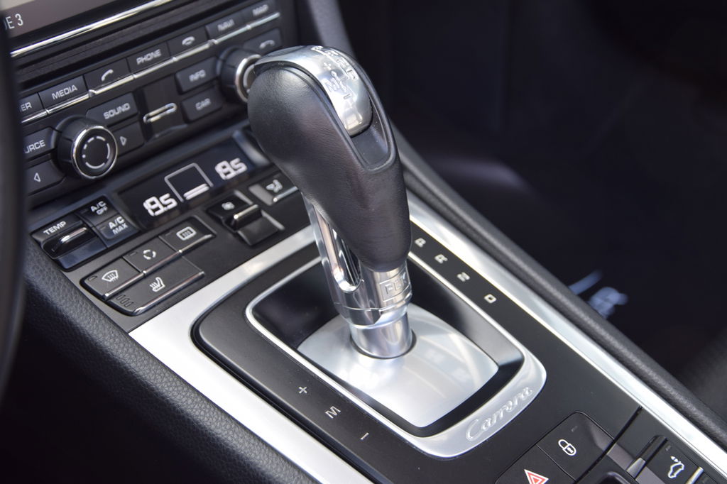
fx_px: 1363
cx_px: 364
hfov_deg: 29.9
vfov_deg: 20.1
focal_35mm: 68
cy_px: 242
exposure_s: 1/125
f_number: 5.6
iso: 400
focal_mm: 45
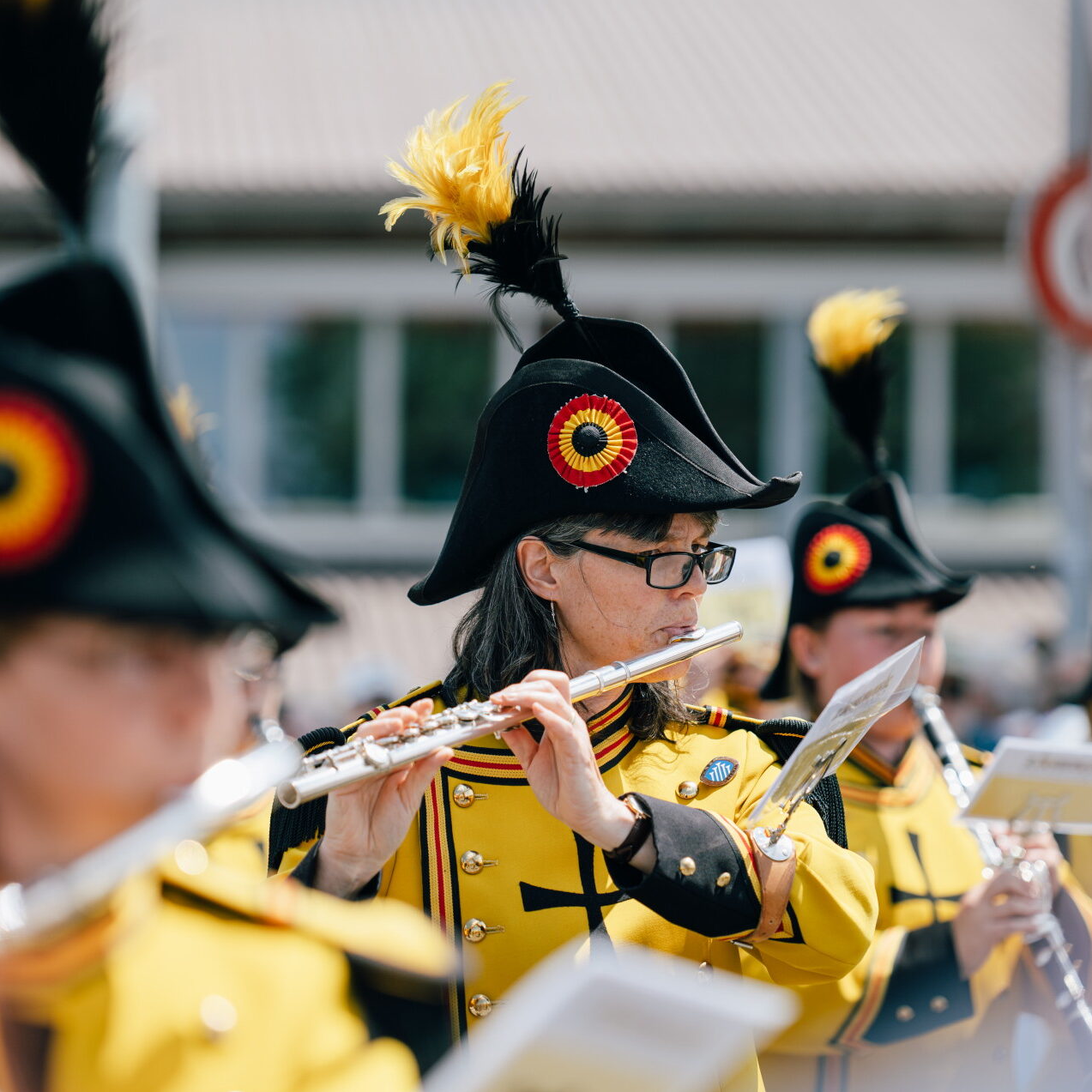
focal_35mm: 179
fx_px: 6389
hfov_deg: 9.8
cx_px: 601
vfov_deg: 9.8
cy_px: 545
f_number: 2.8
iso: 100
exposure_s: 1/1250
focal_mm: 140
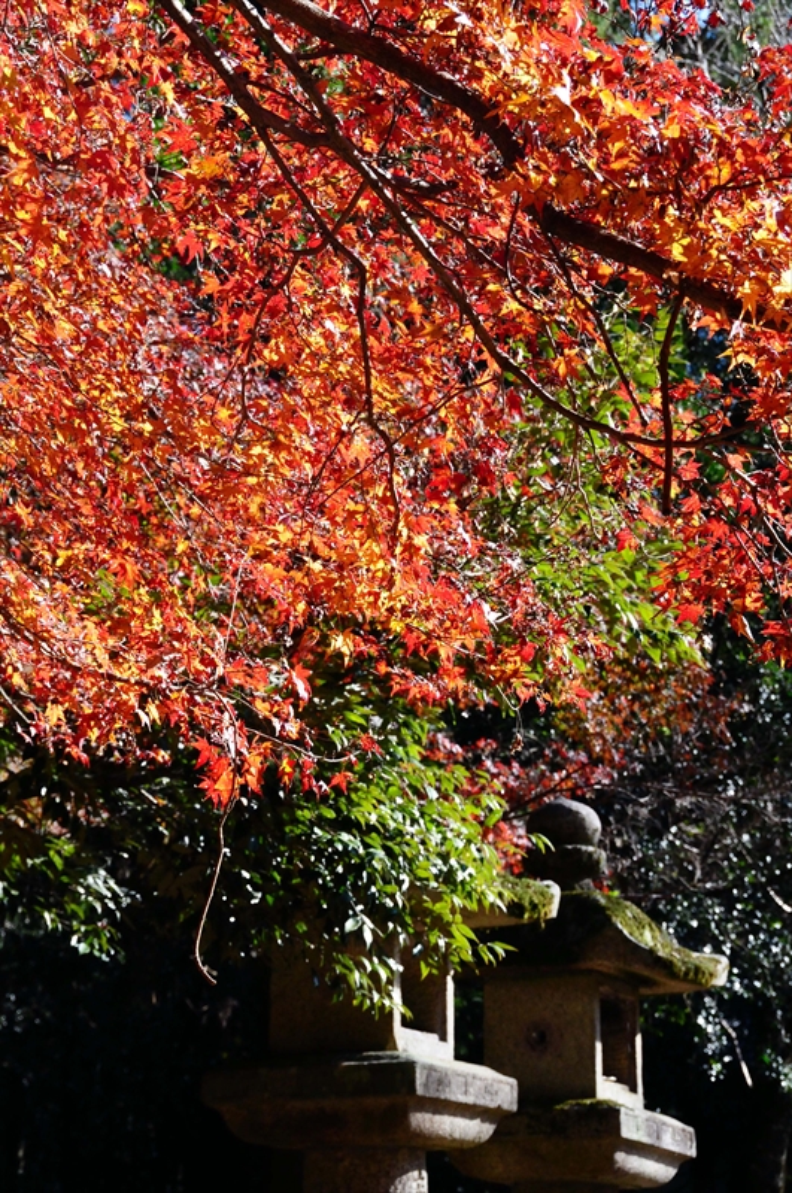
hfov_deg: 17.4
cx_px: 396
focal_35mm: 78
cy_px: 596
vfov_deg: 26.0
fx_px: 2582
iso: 1250
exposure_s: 1/400
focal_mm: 52
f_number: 10
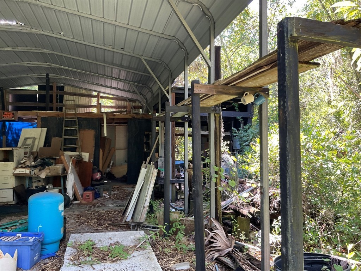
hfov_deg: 61.7
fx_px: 302
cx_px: 180
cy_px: 136
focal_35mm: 29
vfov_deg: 48.2
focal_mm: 3
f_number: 1.8
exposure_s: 1/60
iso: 40
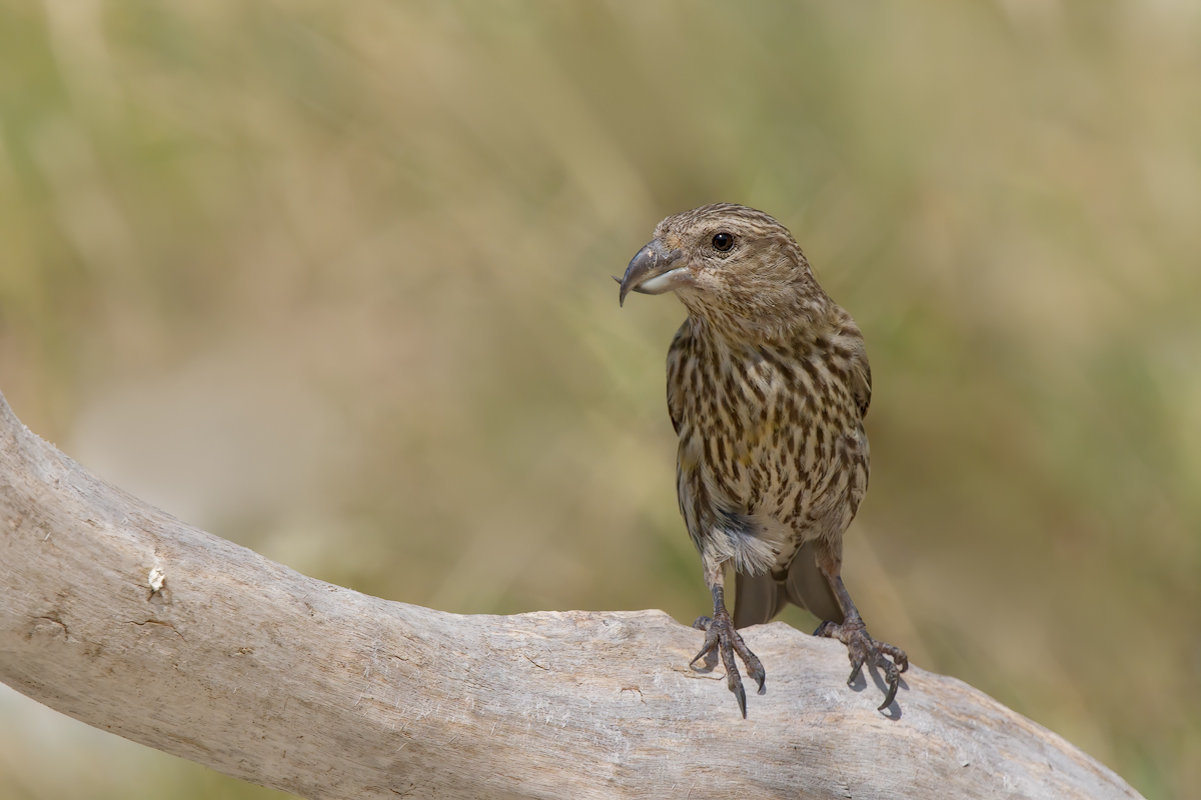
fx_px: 21016
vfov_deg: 2.2
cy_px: 400
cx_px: 600
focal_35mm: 630
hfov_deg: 3.3
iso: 640
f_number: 8
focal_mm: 420
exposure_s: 1/2000
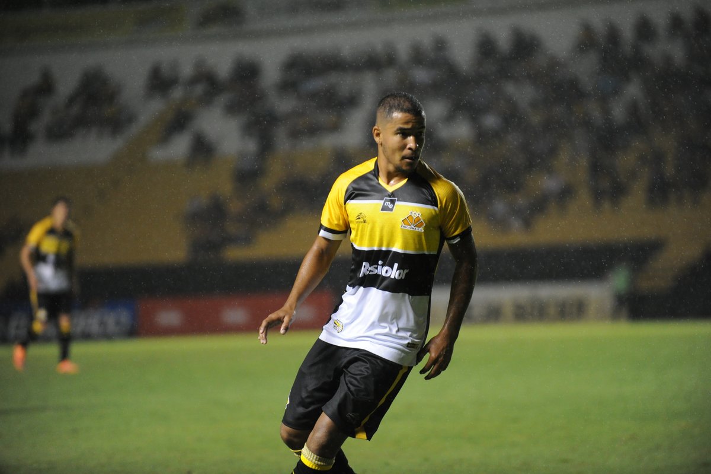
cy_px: 237
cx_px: 356
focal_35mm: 200
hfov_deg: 10.3
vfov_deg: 6.9
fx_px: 3948
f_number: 2.8
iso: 5000
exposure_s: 1/1250
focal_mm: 200
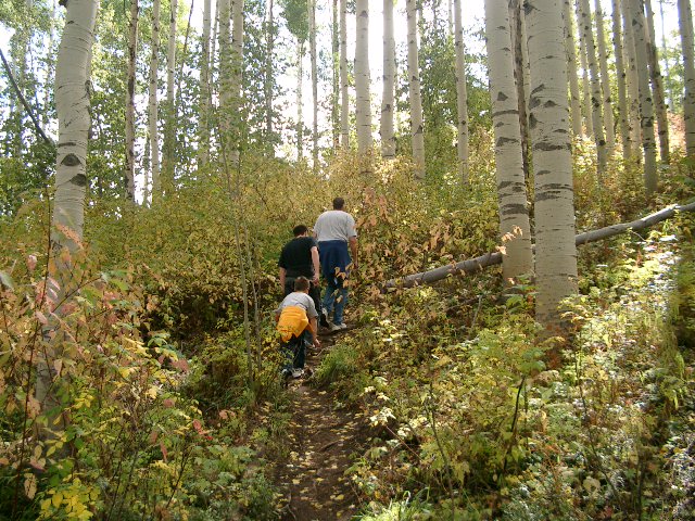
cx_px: 348
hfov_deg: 50.1
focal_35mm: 37
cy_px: 260
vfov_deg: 38.7
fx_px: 743
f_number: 2.6
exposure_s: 1/320
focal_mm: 7.6
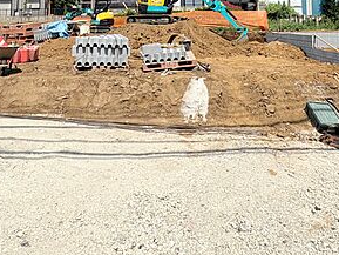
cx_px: 164
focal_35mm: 30
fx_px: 294
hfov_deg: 59.9
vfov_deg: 40.4
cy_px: -5
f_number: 2.2
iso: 50
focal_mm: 2.22
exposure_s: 1/2342
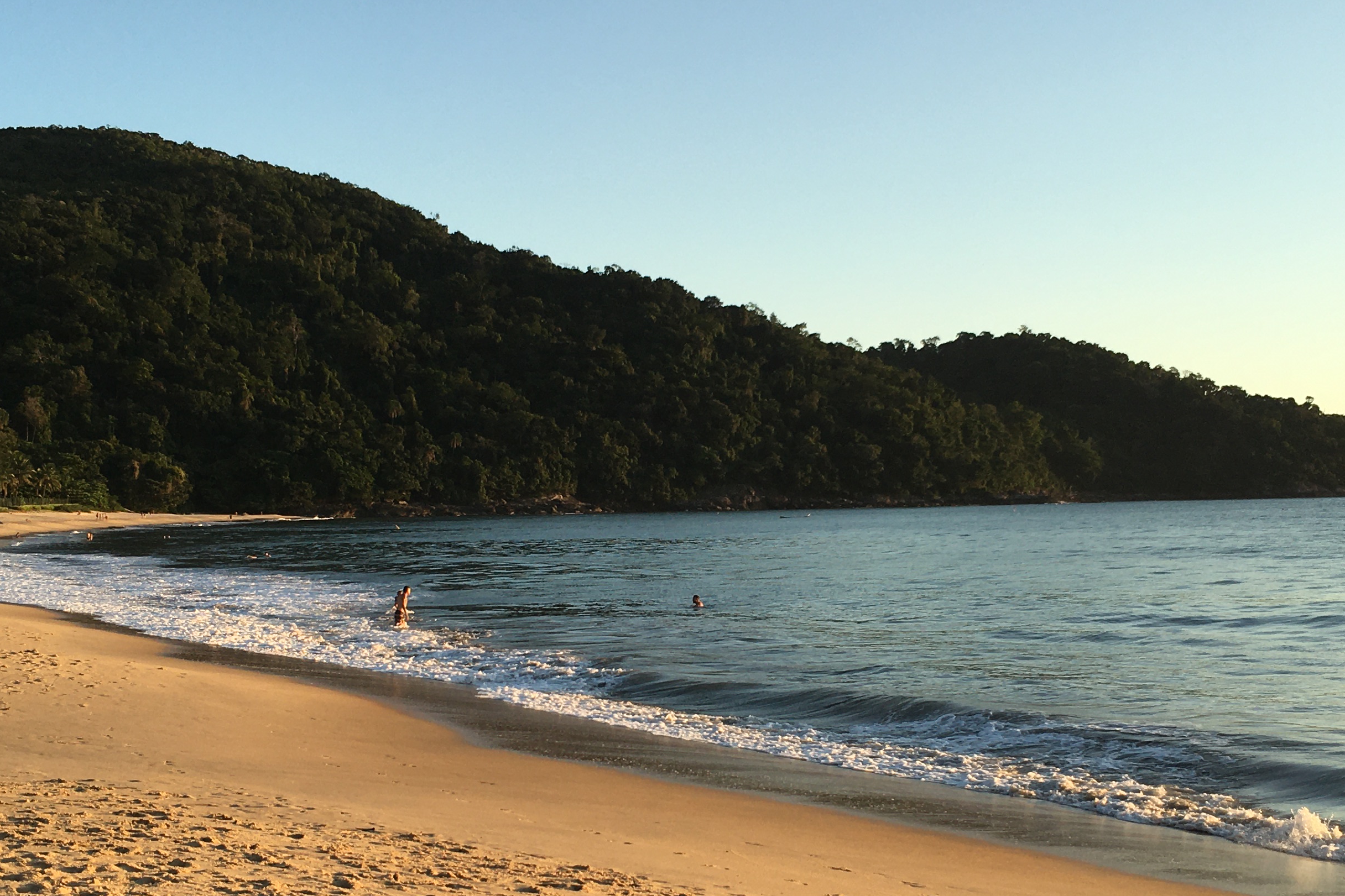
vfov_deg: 26.8
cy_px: 604
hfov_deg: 39.6
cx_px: 679
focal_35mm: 50
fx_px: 1868
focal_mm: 4.15
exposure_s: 1/587
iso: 25
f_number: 2.2
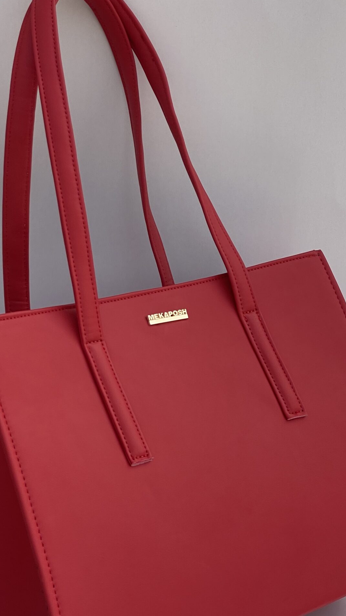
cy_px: 353
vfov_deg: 27.8
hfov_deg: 15.9
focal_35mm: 76
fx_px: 1240
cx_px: 181
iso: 32
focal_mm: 6
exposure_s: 1/978
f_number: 2
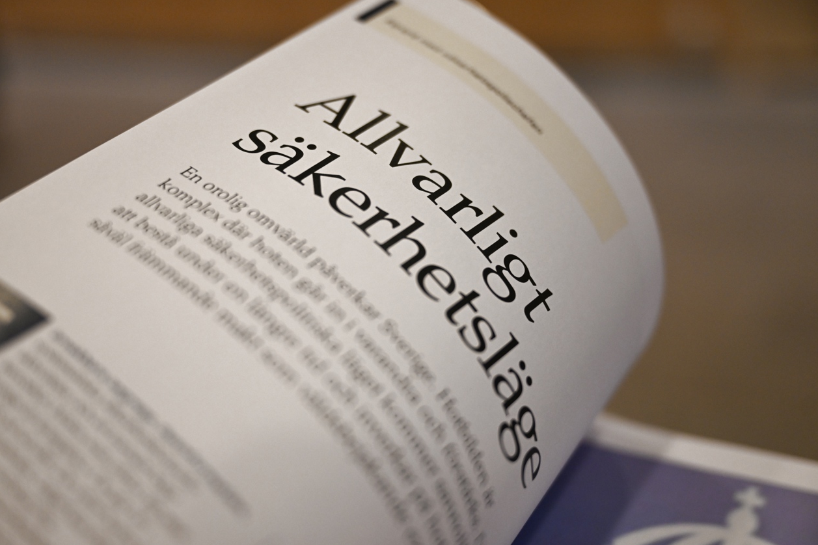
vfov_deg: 25.5
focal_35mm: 53
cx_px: 409
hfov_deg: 37.5
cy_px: 265
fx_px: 1204
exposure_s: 1/640
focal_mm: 49
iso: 1600
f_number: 2.8
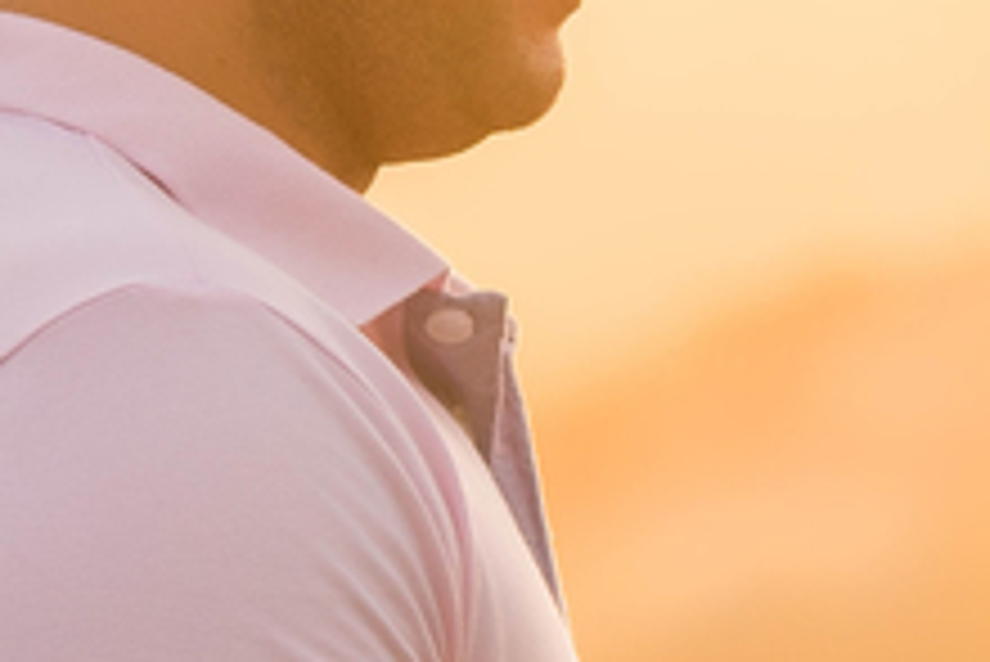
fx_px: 16785
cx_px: 868
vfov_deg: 2.3
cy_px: 263
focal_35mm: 610
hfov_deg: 3.4
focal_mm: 112
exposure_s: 1/320
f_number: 4.5
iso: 100
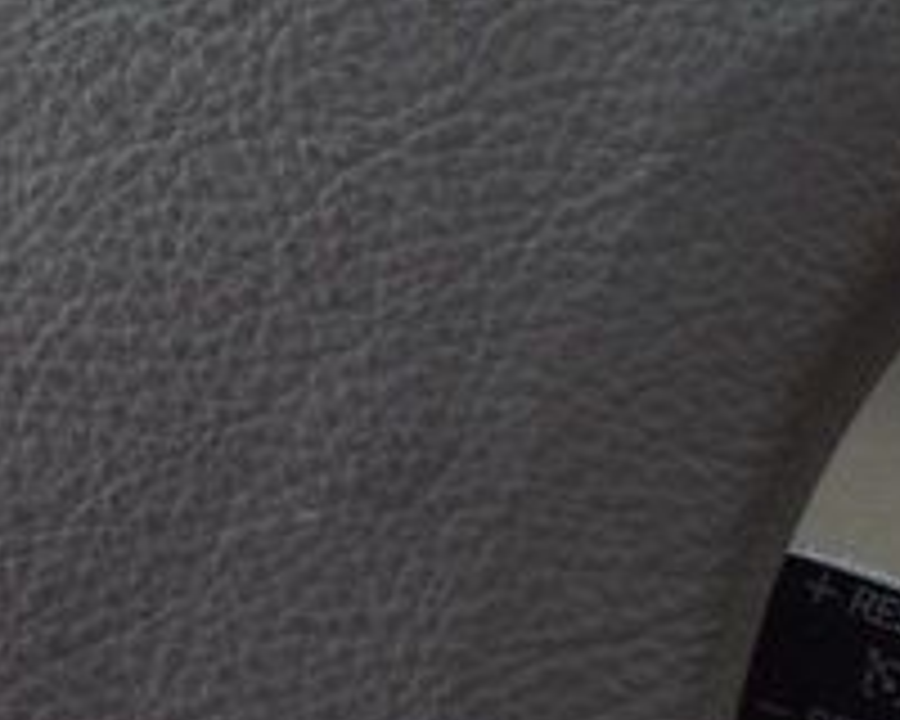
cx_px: -333
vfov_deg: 8.9
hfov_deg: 10.8
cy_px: 522
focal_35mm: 173
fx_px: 4608
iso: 400
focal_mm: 24
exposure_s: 1/125
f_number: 9
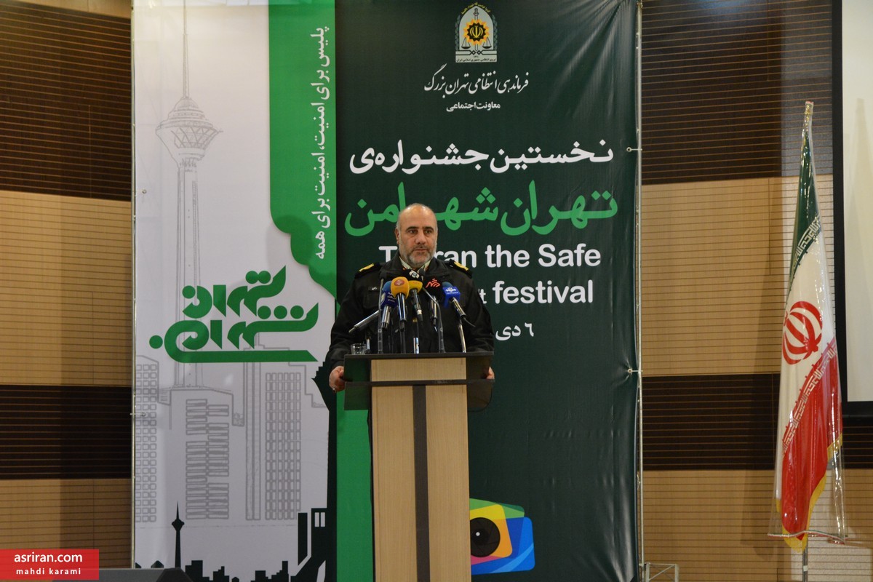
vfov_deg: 7.6
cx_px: 436
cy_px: 291
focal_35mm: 180
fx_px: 4365
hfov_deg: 11.4
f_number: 4
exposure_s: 1/160
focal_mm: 120
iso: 2500
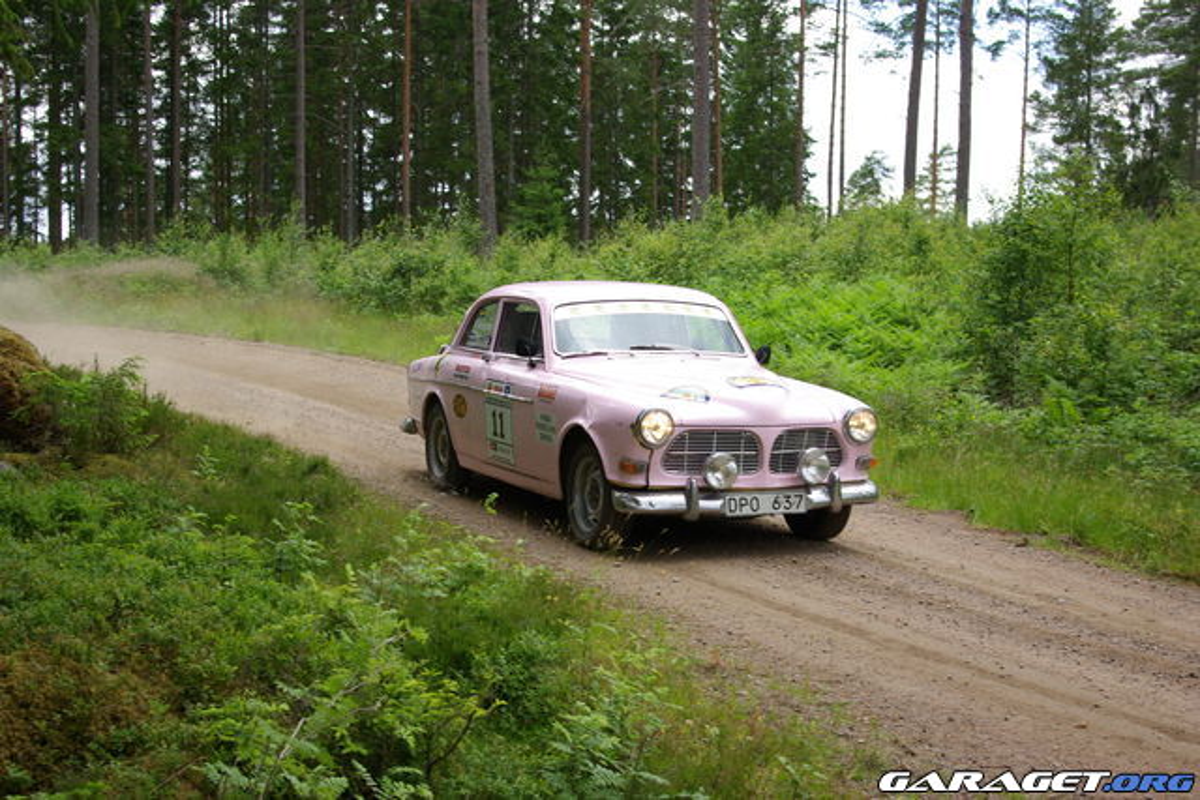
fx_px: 1750
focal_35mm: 52
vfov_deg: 25.8
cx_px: 600
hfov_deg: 37.8
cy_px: 400
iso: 400
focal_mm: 35
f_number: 5.6
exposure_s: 1/350
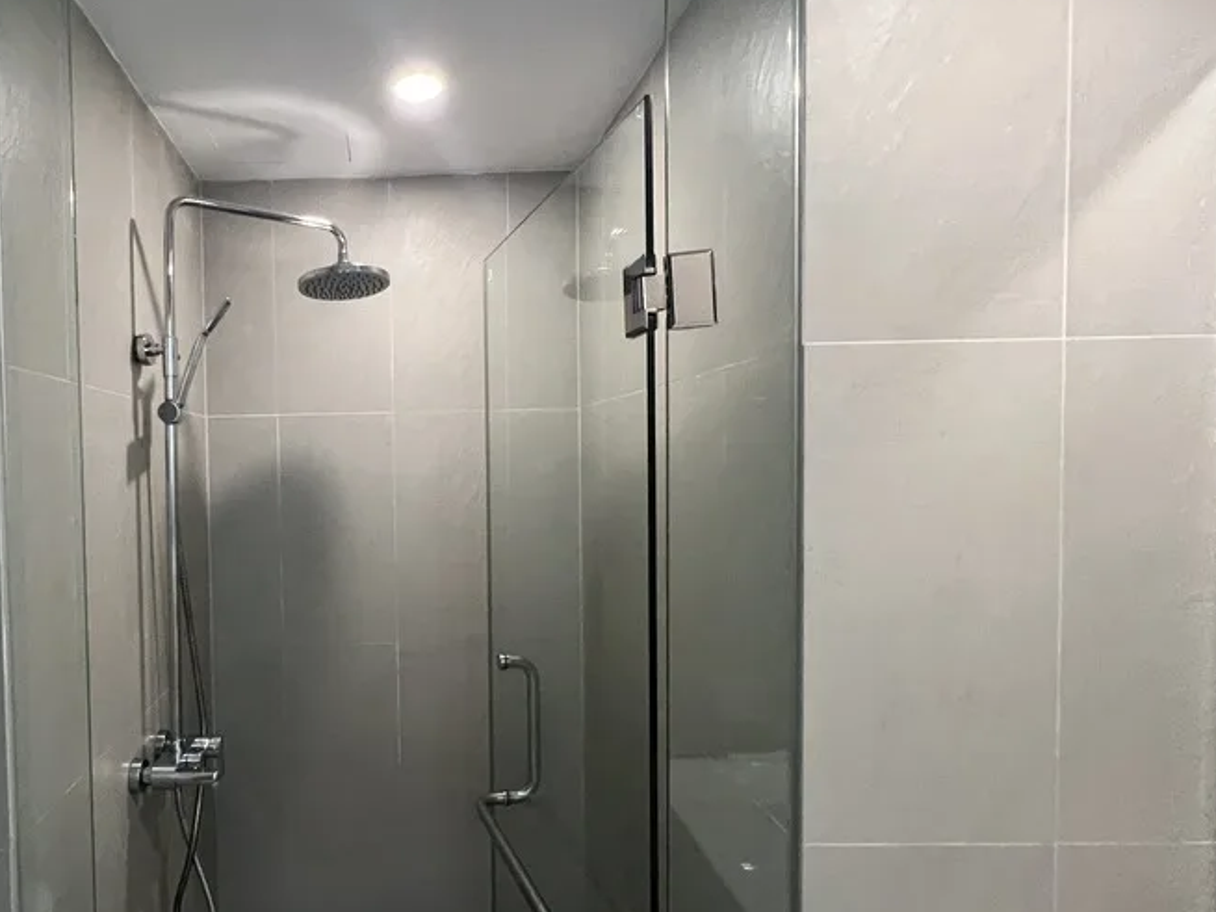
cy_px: 496
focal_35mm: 20
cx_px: 368
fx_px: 702
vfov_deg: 65.8
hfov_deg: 78.0
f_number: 1.8
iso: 500
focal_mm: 1.57
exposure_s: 1/50
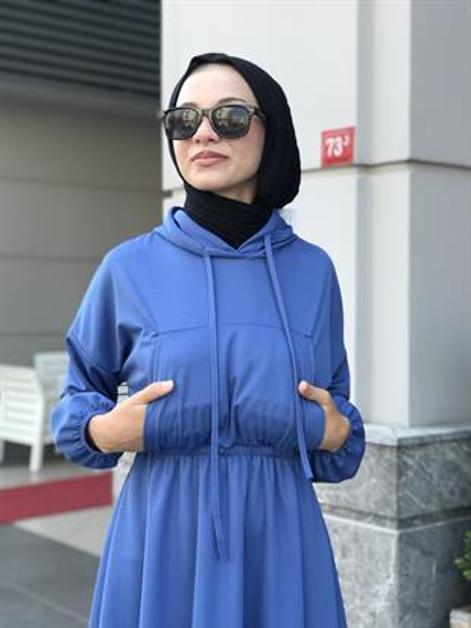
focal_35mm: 57
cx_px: 236
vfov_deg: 33.8
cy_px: 314
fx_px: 1034
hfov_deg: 25.7
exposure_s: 1/60
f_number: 2.8
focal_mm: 6.6
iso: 20
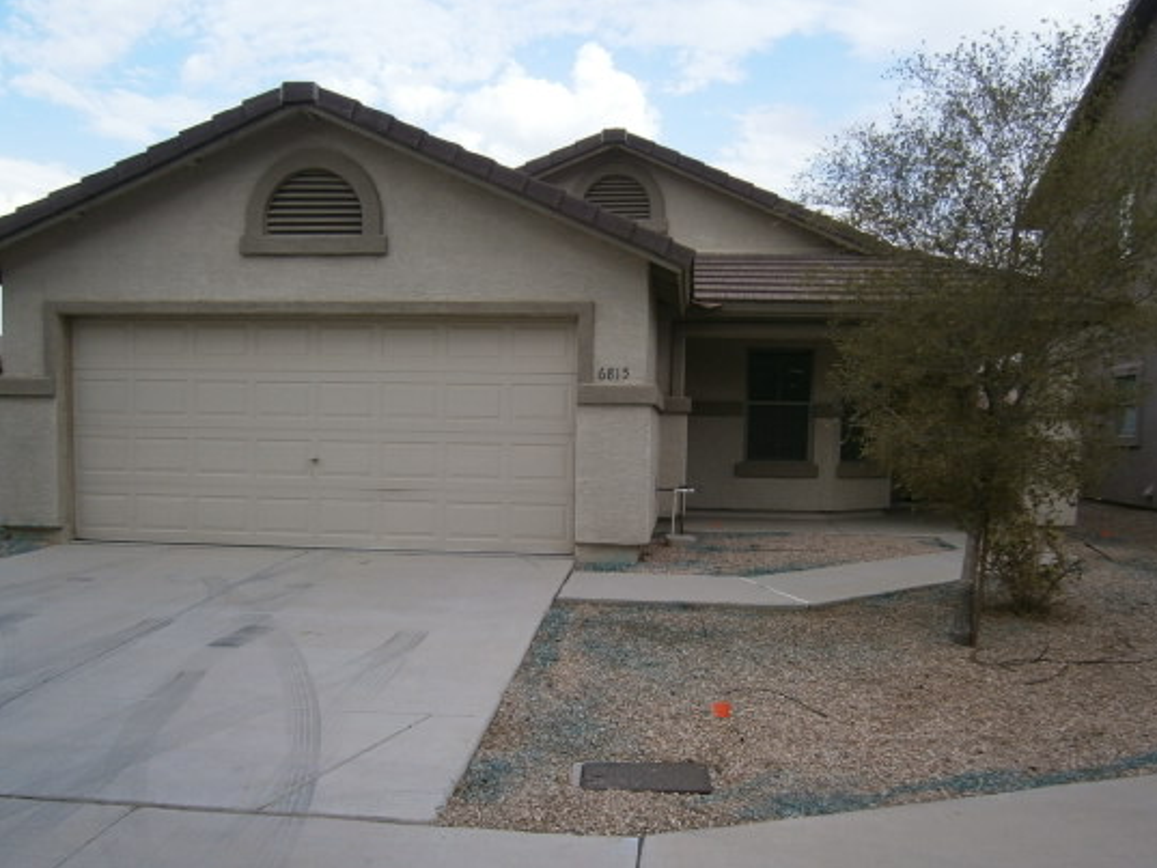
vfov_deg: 45.3
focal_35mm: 31
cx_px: 584
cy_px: 510
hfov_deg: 58.3
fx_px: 1036
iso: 80
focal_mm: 4.7
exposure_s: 1/60
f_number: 8
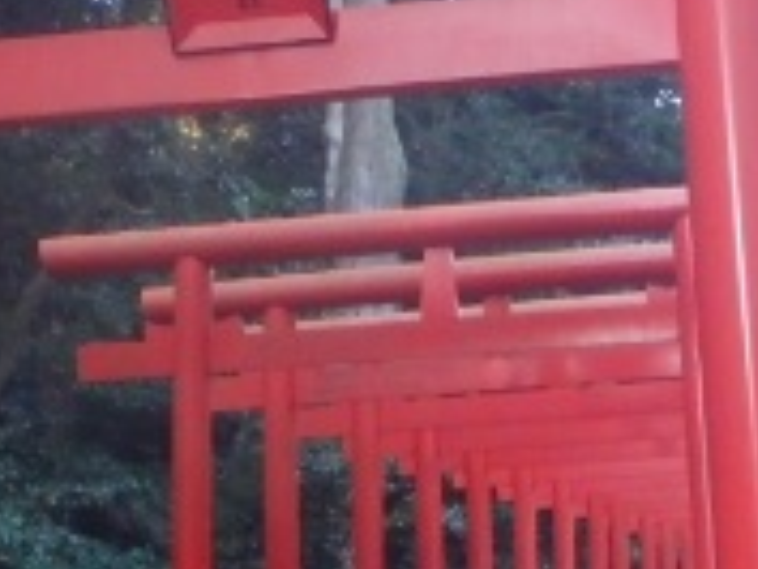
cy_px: 548
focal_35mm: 101
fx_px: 2213
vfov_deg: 14.5
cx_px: 668
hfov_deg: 19.1
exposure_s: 1/30
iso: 640
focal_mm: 5
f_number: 3.9
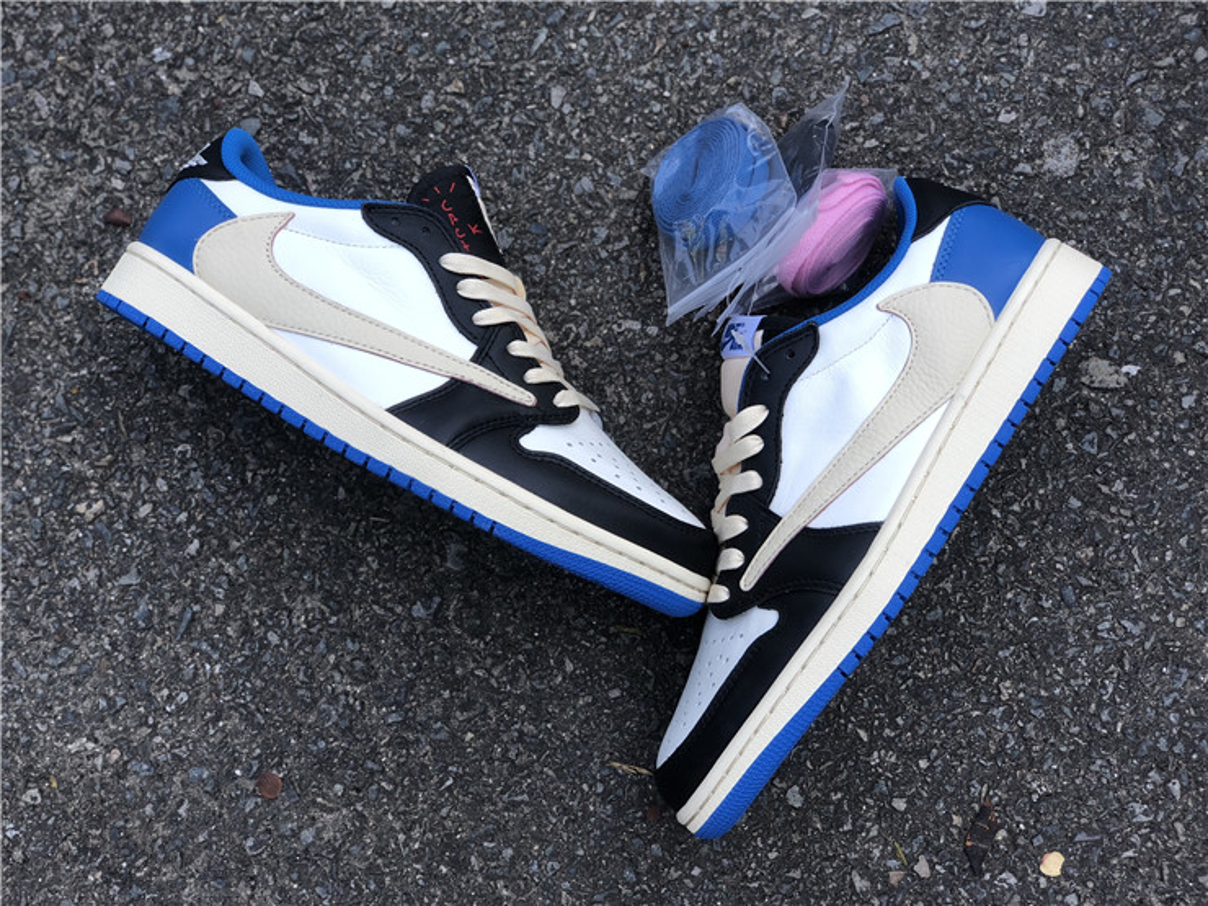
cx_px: 604
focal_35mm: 52
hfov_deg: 36.8
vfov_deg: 28.0
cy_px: 453
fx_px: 1815
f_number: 2.4
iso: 20
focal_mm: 6
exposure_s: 1/120
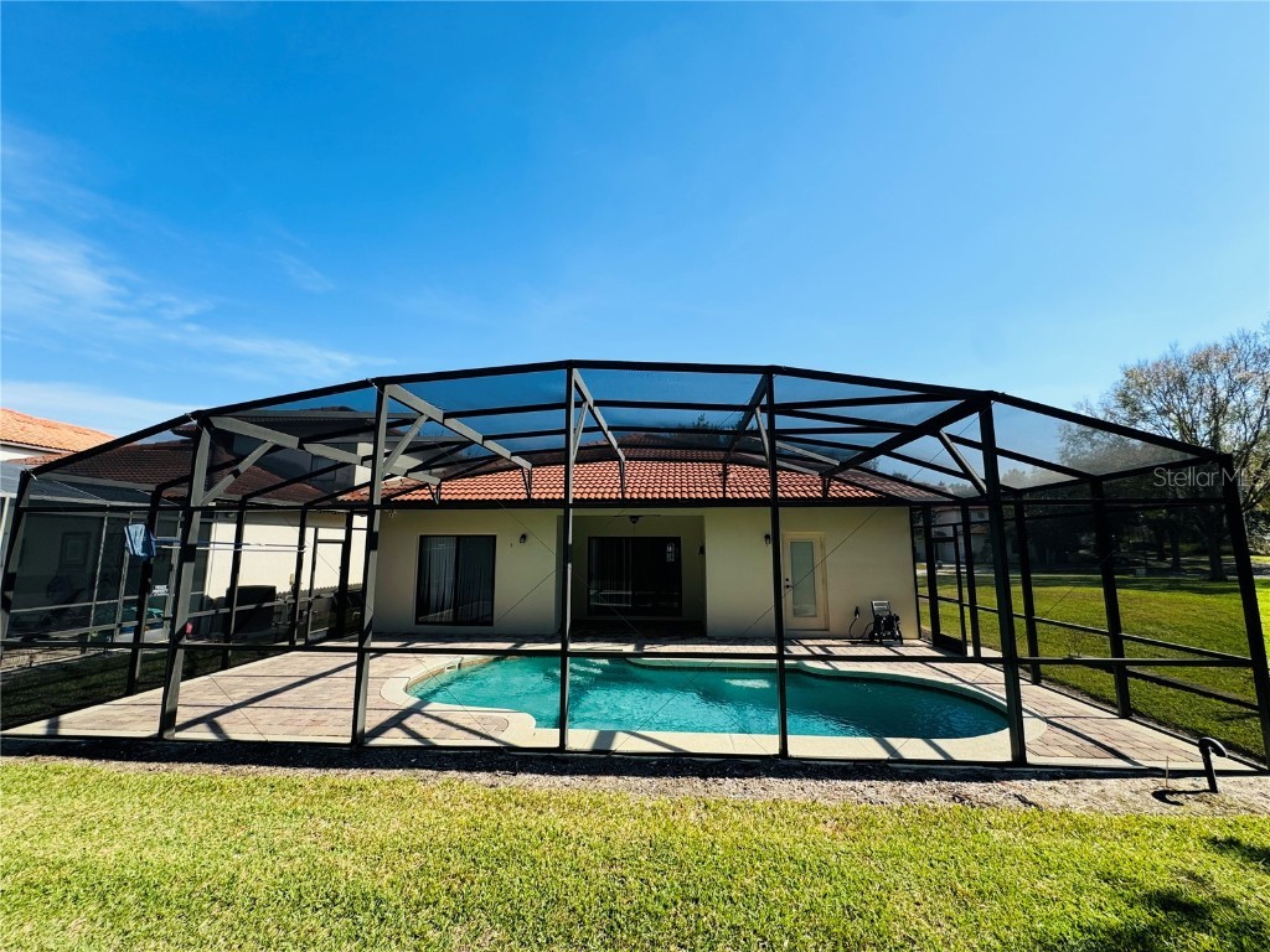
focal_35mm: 14
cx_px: 635
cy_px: 476
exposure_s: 1/921
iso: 50
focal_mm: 2.22
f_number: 2.2
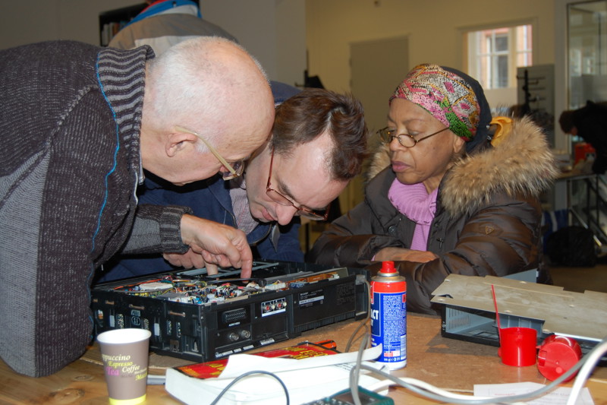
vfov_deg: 28.1
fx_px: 809
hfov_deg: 41.1
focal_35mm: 48
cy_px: 202
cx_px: 304
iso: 400
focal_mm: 32
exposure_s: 1/60
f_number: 4.5
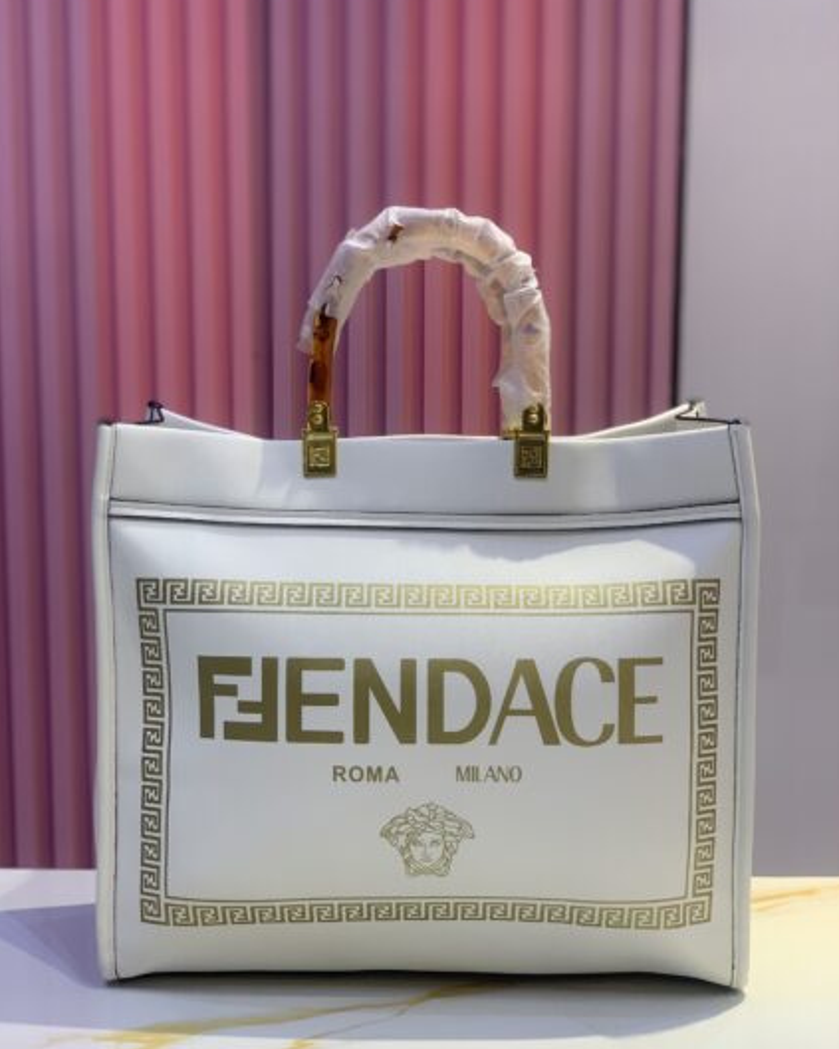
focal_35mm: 55
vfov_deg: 34.2
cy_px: 538
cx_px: 422
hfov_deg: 27.6
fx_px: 1708
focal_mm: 6
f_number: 2.4
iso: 64
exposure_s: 1/100
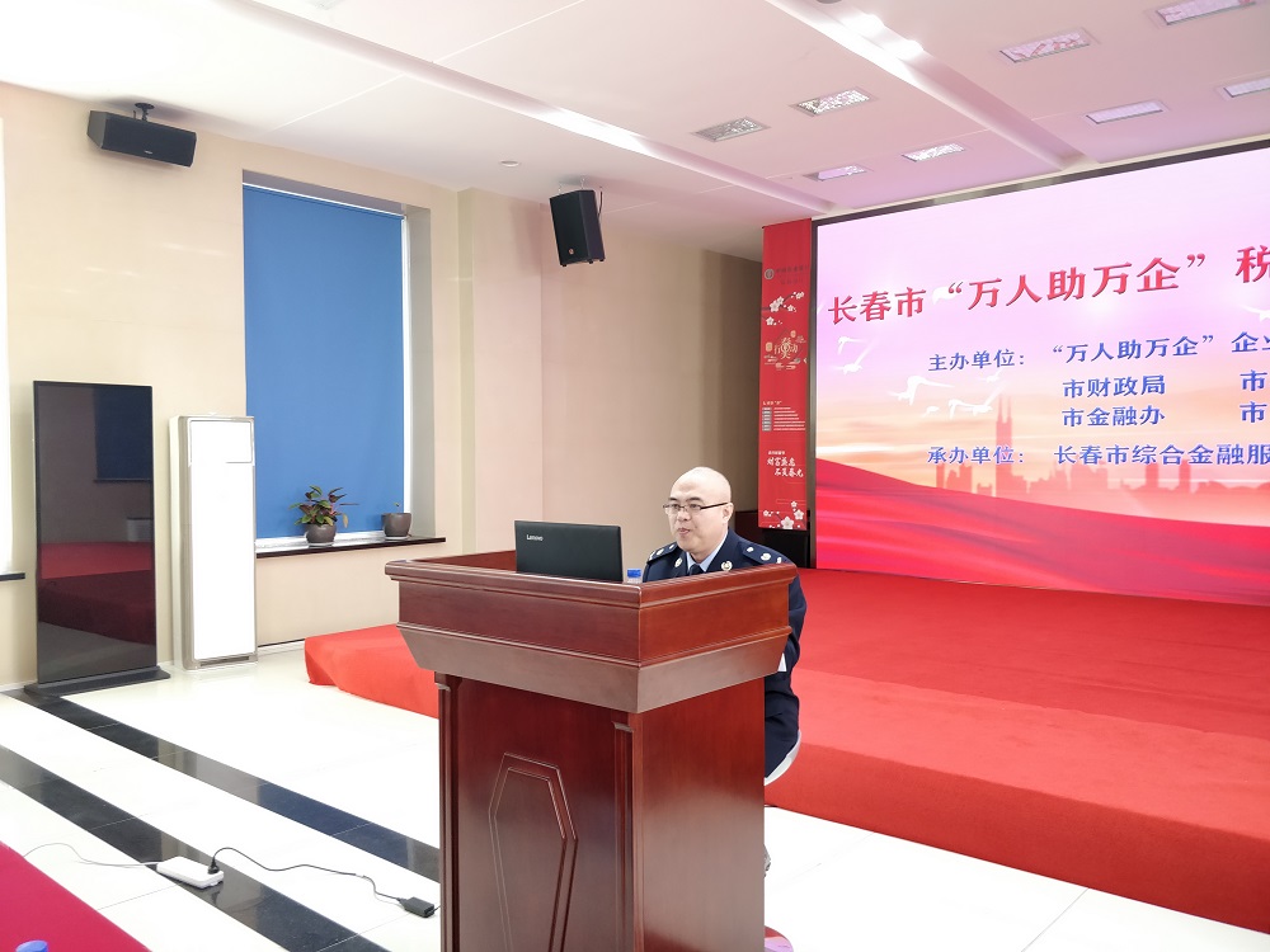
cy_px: 476
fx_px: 881
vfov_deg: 56.8
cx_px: 635
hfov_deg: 71.6
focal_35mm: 24
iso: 320
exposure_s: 1/50
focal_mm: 4.1
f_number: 1.7
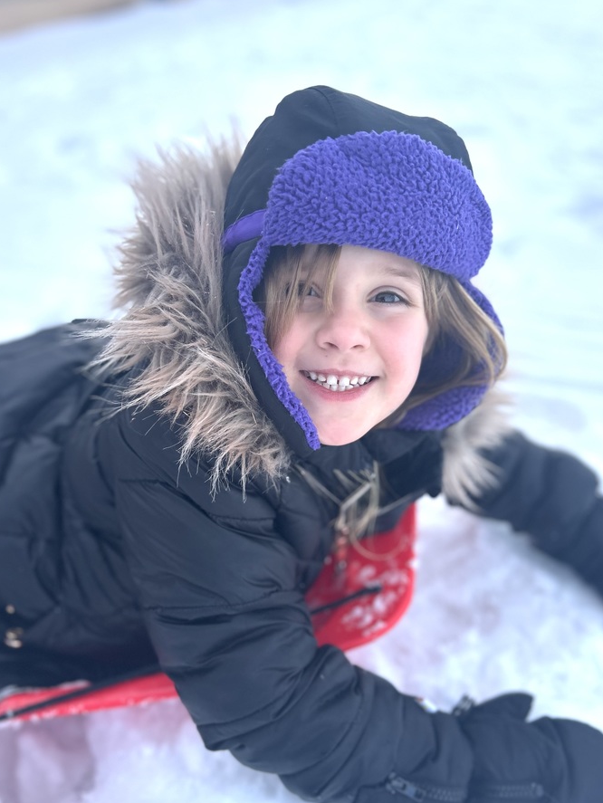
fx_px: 696
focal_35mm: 30
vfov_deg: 59.9
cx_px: 312
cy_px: 424
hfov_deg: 46.8
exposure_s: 1/1621
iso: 50
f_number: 1.5
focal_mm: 5.7
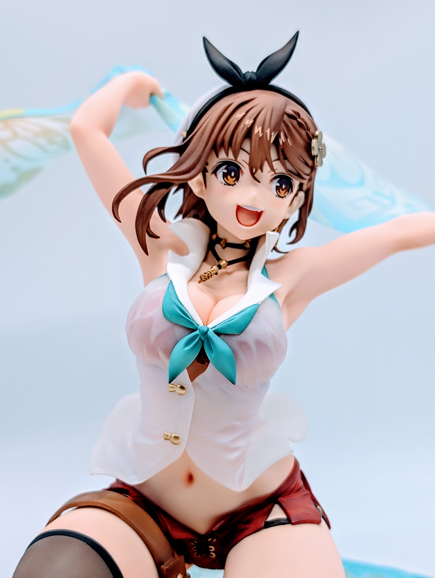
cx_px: 218
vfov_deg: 38.9
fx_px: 819
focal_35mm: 49
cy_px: 289
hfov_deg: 29.7
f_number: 1.68
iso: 22
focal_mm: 6.9
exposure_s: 1/49.9
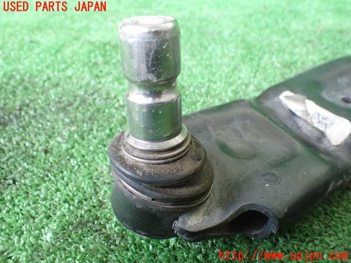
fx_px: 304
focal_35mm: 30
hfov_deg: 60.0
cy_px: 132
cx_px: 176
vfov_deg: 46.8
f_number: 2.3
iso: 800
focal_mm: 5.4
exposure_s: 1/100
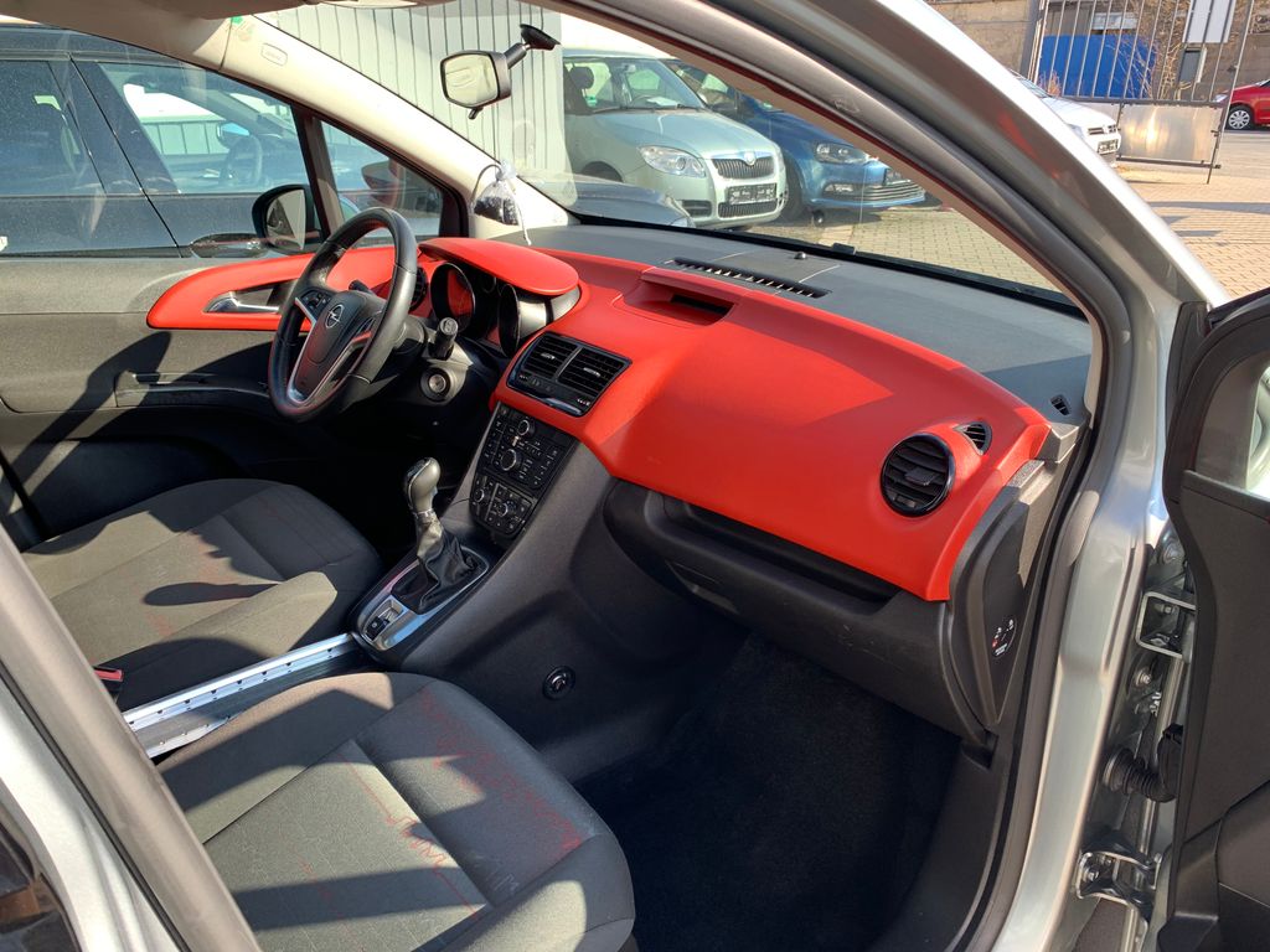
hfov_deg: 67.3
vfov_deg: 53.1
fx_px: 954
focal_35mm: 26
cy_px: 476
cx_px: 635
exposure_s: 1/169
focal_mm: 4.25
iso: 25
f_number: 1.8
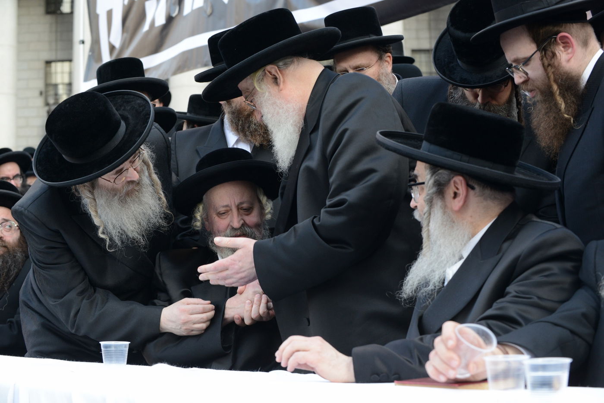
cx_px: 302
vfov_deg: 19.5
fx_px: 1174
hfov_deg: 28.8
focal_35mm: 70
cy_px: 202
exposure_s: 1/200
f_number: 10
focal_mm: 70
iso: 1250
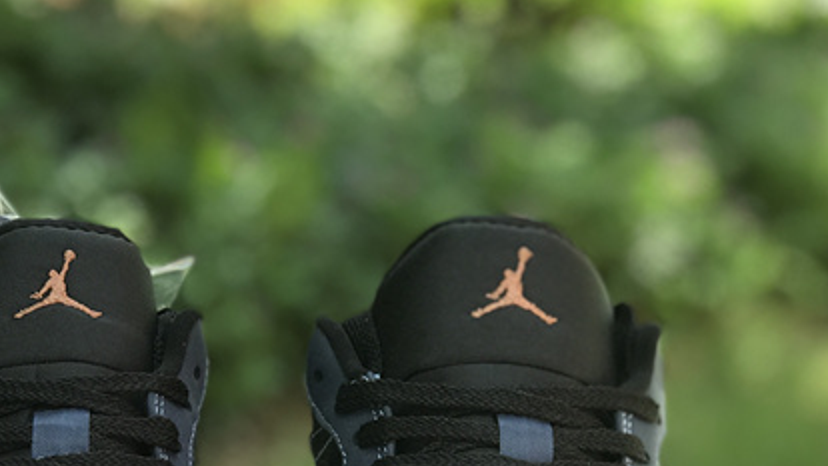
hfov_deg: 19.2
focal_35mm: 111
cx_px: 276
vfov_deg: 10.8
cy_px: 537
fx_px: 2437
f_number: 2.8
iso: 32
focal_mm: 6.6
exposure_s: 1/100
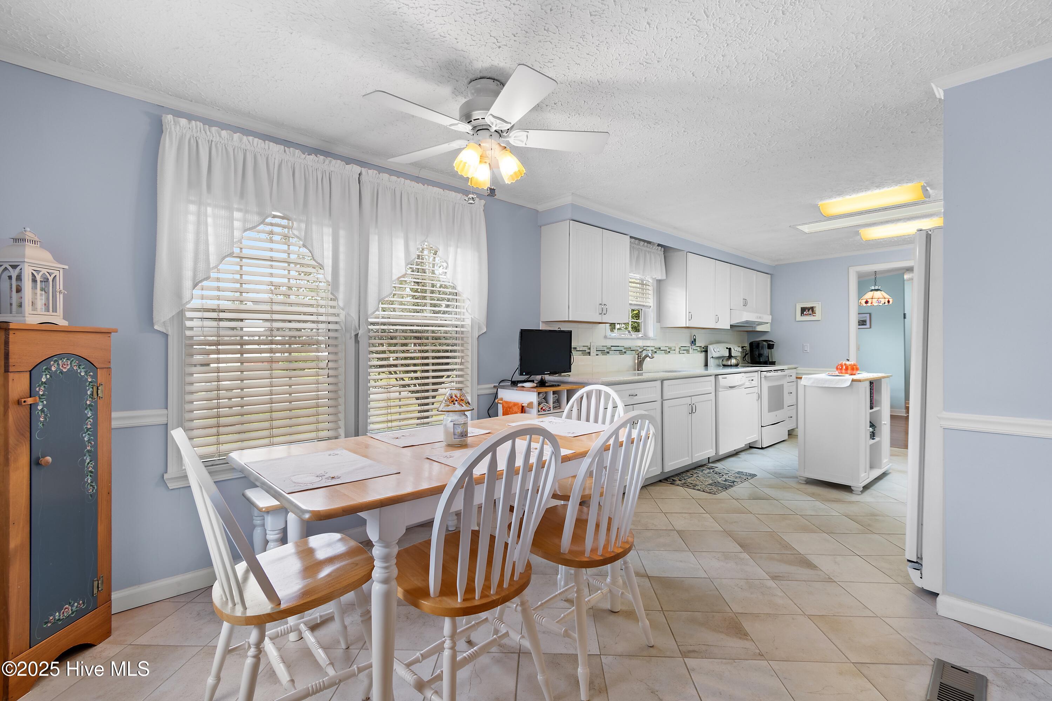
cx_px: 526
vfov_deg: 77.3
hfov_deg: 100.4
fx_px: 438
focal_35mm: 15
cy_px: 350
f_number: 8
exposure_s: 1/1.25
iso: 100
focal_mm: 10
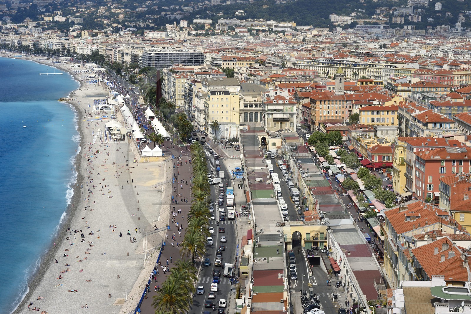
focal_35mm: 70
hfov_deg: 28.8
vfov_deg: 19.4
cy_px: 157
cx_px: 236
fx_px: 916
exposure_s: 1/250
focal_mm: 70
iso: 200
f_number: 16
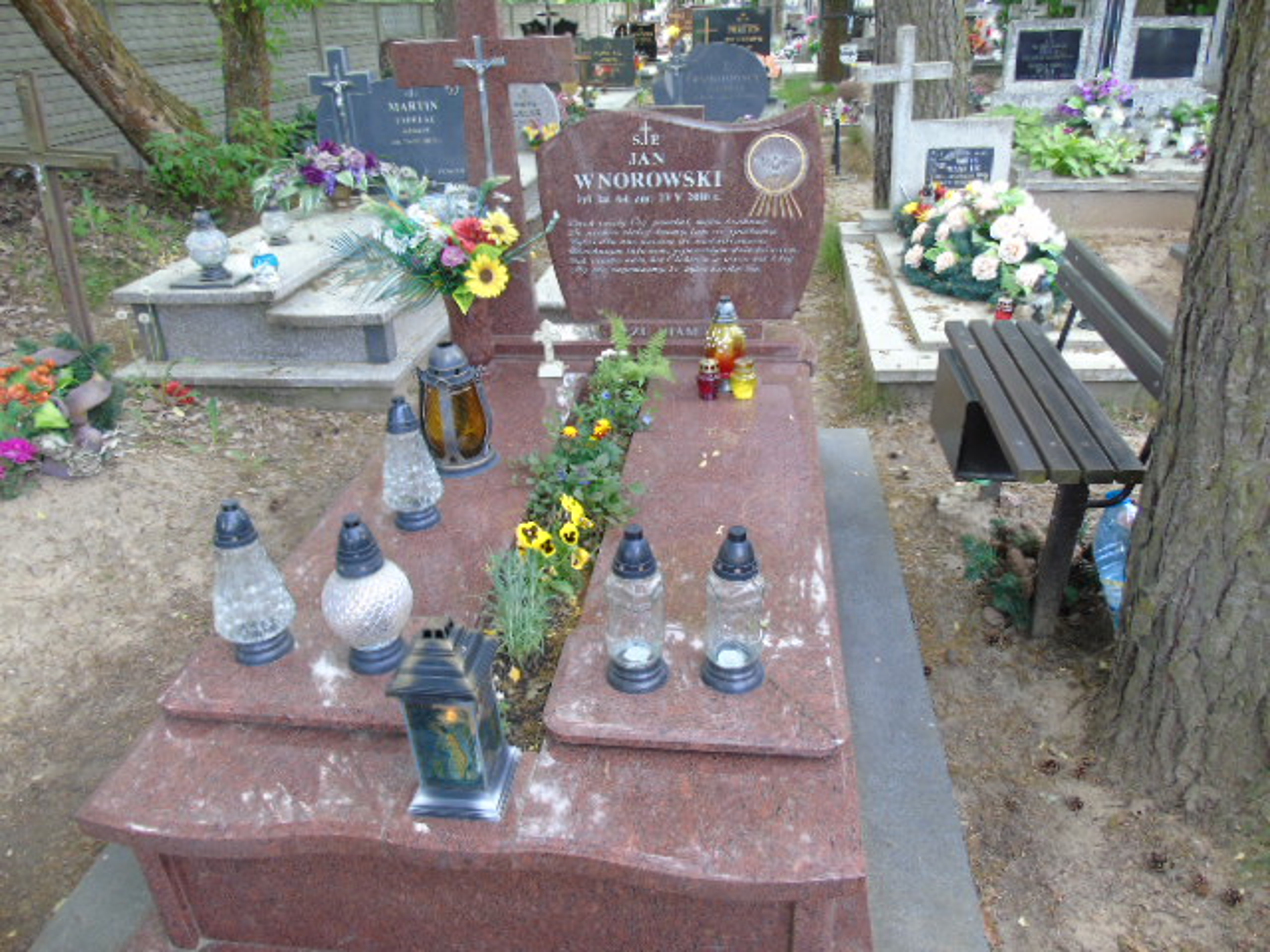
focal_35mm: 25
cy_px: 476
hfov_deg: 69.4
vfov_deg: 54.9
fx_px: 917
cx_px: 635
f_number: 3.4
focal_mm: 4.4
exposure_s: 1/50
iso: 80
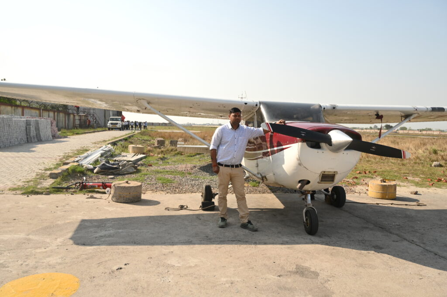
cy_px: 148
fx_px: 354
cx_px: 224
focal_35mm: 28
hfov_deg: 64.6
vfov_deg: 45.6
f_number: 9
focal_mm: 28.5
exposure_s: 1/100
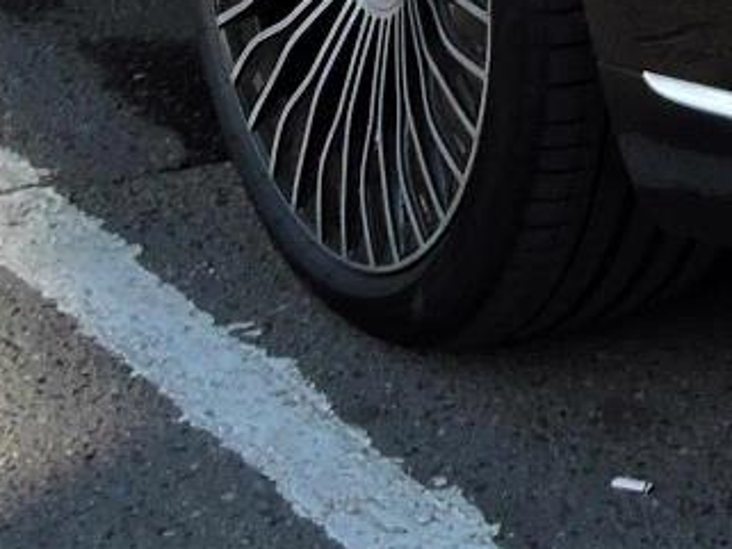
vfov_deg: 6.3
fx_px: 4612
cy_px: -1109
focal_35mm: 218
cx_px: 987
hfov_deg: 8.9
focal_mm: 6.3
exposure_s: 1/250
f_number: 3.8
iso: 100
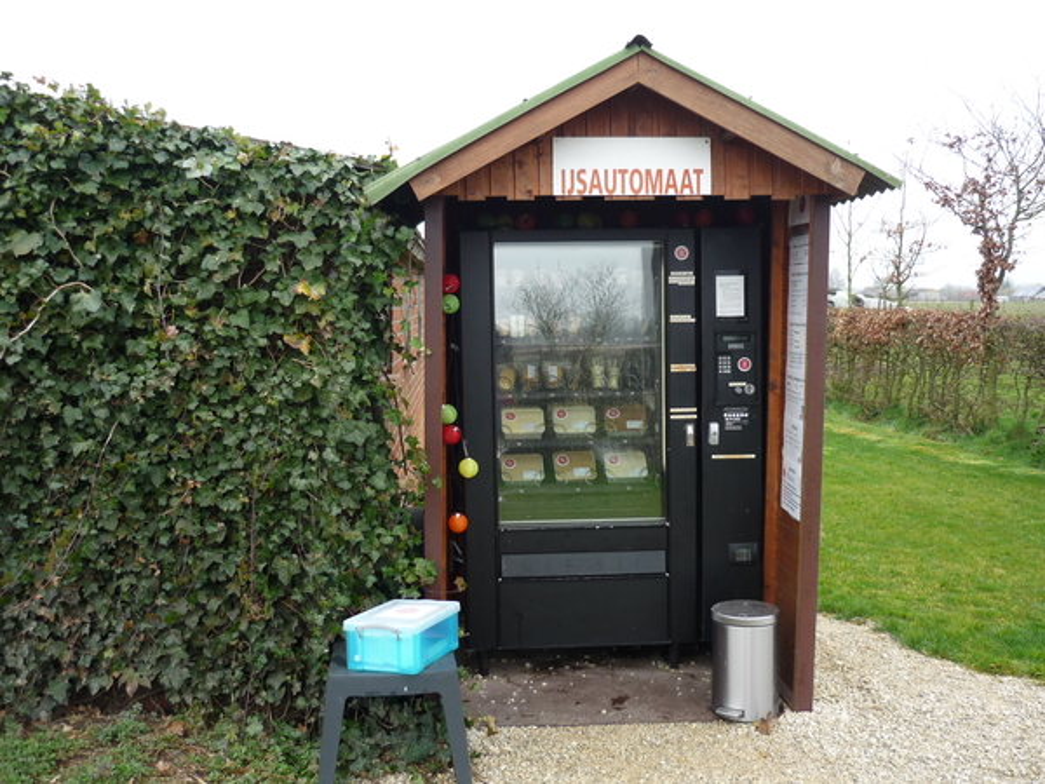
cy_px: 392
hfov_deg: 55.4
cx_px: 522
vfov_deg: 42.9
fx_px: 996
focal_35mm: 33
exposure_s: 1/80
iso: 100
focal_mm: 5.5
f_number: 2.8
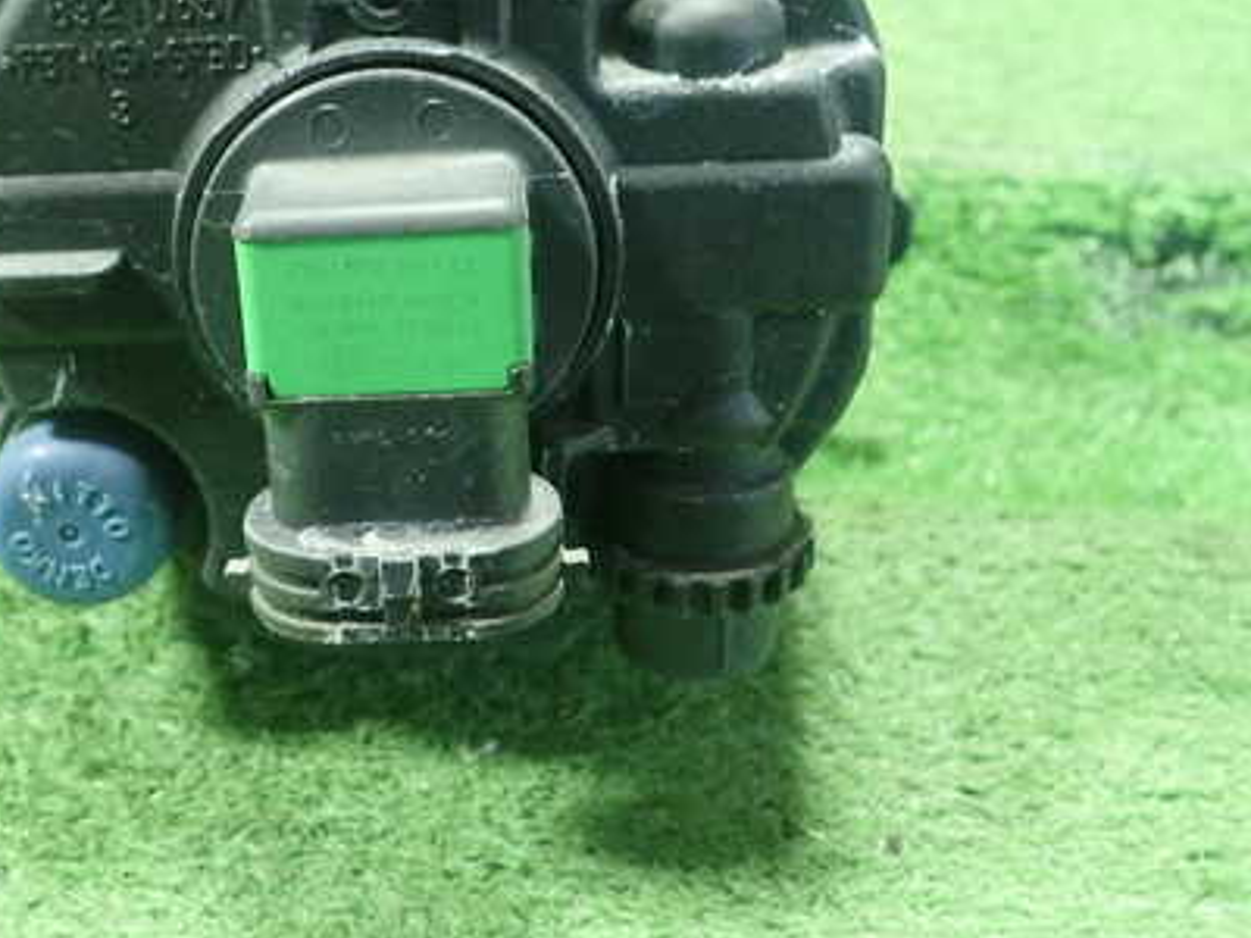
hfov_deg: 41.1
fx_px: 1626
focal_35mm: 45
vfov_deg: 32.0
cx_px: 341
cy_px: 322
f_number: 2.3
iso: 800
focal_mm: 5.5
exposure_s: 1/80
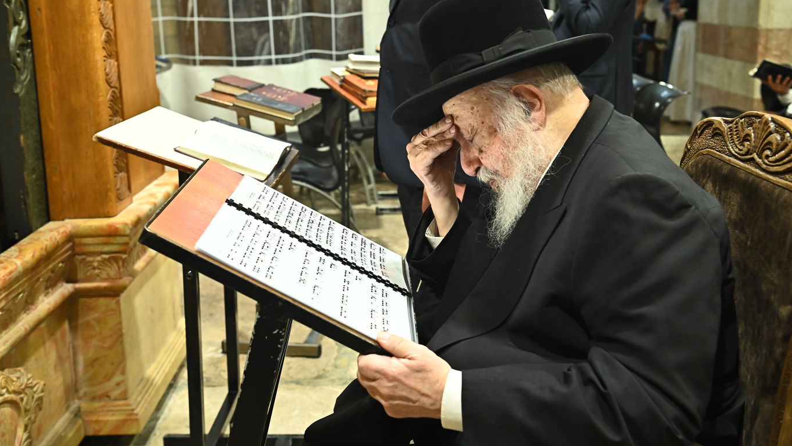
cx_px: 393
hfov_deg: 45.5
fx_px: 945
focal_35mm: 45
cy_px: 184
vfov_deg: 26.5
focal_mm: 42
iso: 2000
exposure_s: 1/200
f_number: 5
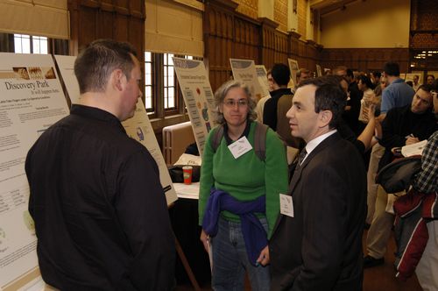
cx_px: 219
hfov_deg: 49.6
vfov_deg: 34.1
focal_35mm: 39
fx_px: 474
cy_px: 146
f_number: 5.6
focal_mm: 26
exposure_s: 1/50
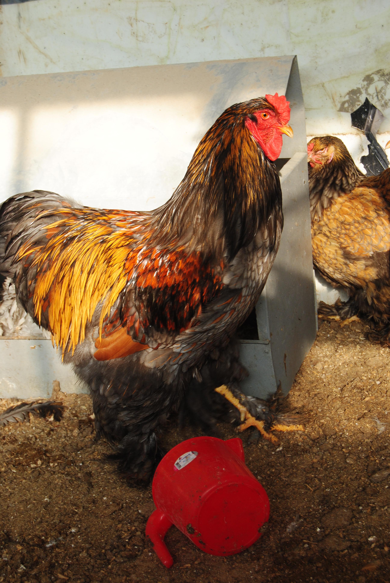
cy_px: 292
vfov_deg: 29.8
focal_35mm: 68
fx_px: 1094
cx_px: 195
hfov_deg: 20.2
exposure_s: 1/100
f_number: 9
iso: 200
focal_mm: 45
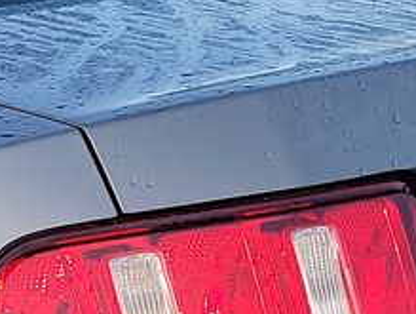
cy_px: 381
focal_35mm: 175
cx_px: -101
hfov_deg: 11.0
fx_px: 2107
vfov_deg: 8.4
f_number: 1.8
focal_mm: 6.7
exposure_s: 1/222
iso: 50
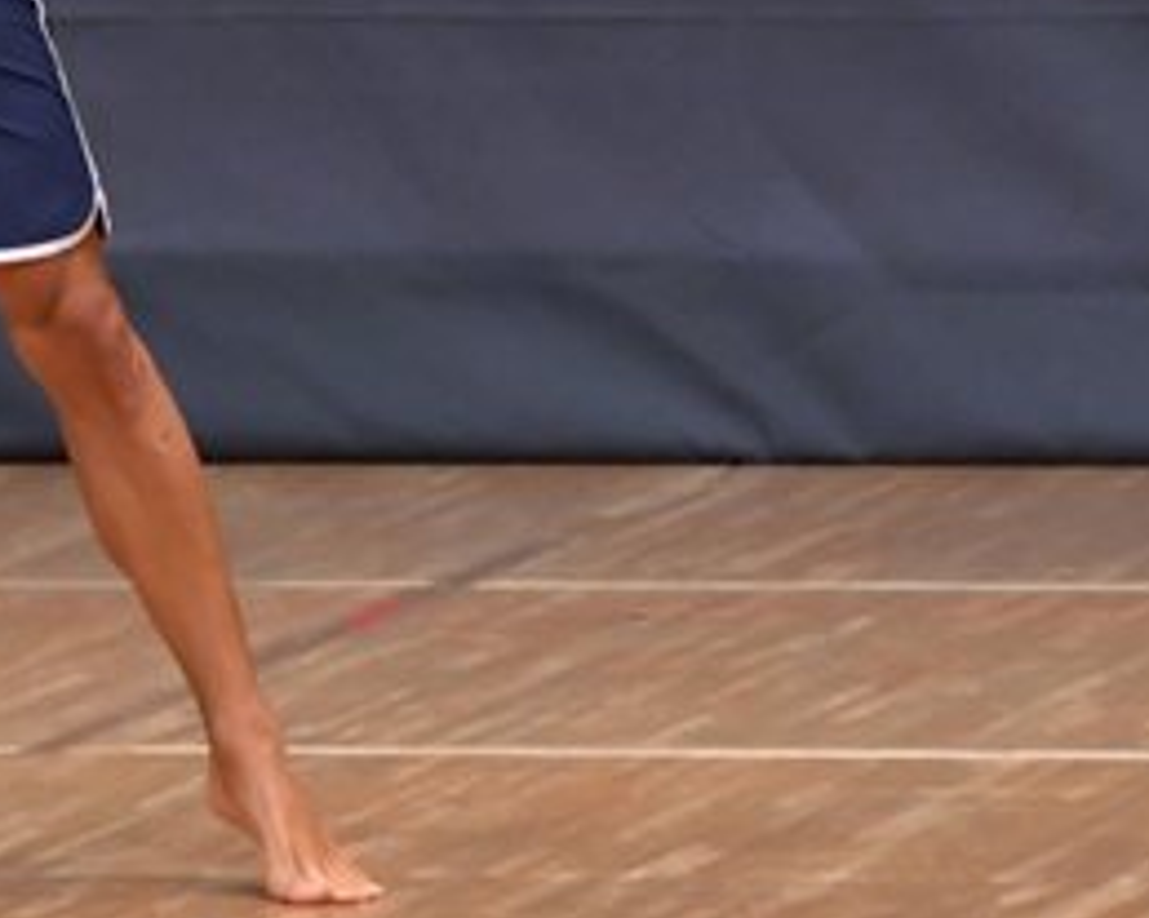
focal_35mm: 800
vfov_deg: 1.9
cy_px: -102
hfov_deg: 2.4
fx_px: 27195
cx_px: -224
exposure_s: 1/400
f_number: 5.6
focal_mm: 190
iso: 6400
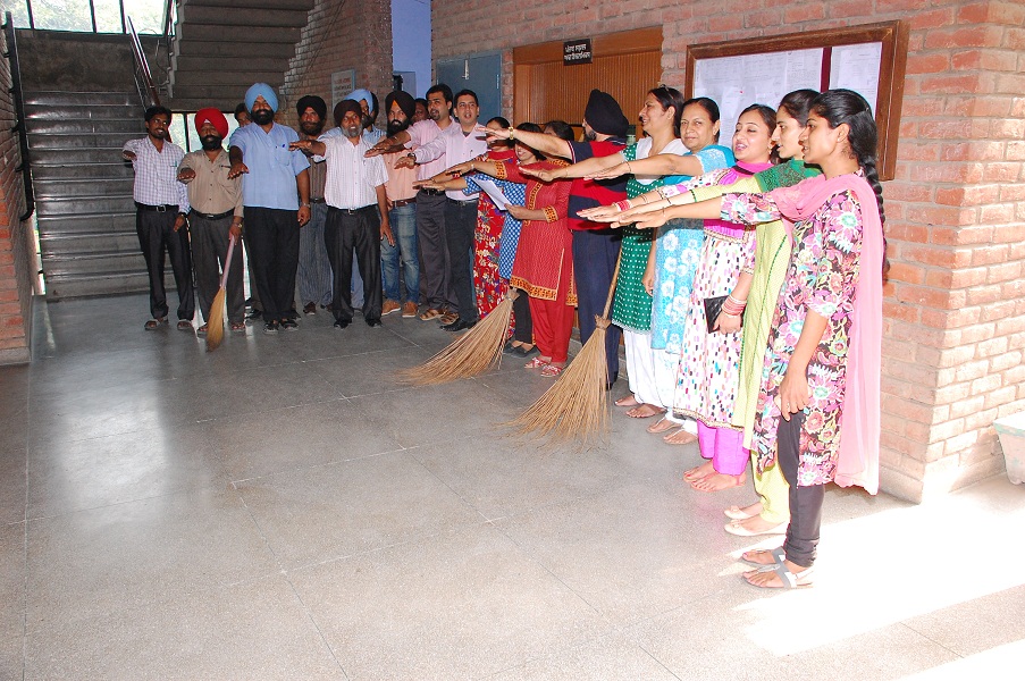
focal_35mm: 30
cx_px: 512
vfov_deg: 43.5
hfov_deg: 62.0
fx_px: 853
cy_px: 340
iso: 800
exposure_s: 1/125
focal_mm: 20
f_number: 7.1
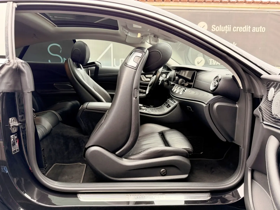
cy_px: 105
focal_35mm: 24
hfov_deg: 71.6
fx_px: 194
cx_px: 140
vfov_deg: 56.8
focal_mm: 6.76
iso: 200
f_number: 1.78
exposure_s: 1/124
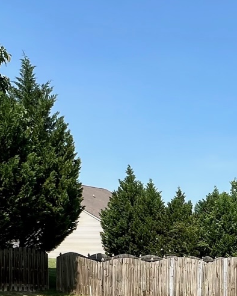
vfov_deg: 33.2
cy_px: 290
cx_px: 209
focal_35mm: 52
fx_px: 456
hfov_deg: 28.2
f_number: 1.8
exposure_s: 1/1143
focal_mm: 1.57
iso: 32
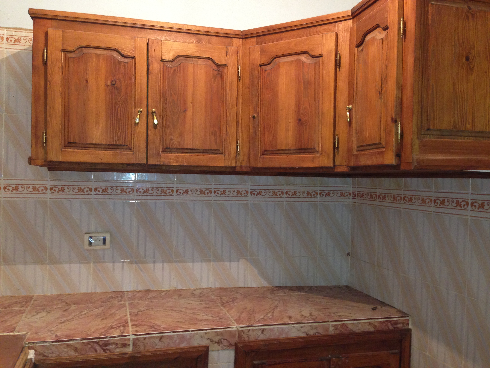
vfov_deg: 42.9
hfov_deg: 55.4
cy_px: 184
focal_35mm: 33
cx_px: 245
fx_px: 467
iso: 200
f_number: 2.4
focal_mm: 4.12
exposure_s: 1/20
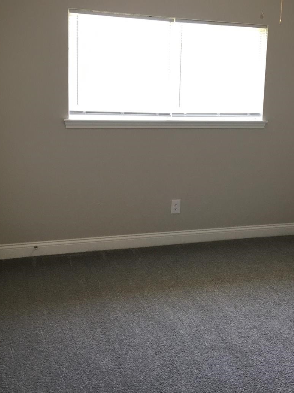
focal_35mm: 43
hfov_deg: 33.4
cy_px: 158
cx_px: 182
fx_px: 487
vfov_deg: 43.6
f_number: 2.2
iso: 32
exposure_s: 1/15
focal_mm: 4.15
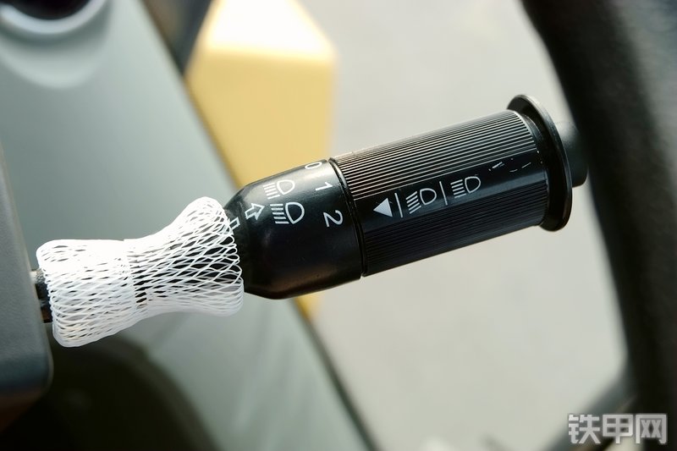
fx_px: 921
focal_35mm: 49
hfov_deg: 40.4
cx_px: 338
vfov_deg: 27.5
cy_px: 226
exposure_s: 1/90
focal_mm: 32.5
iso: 100
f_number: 5
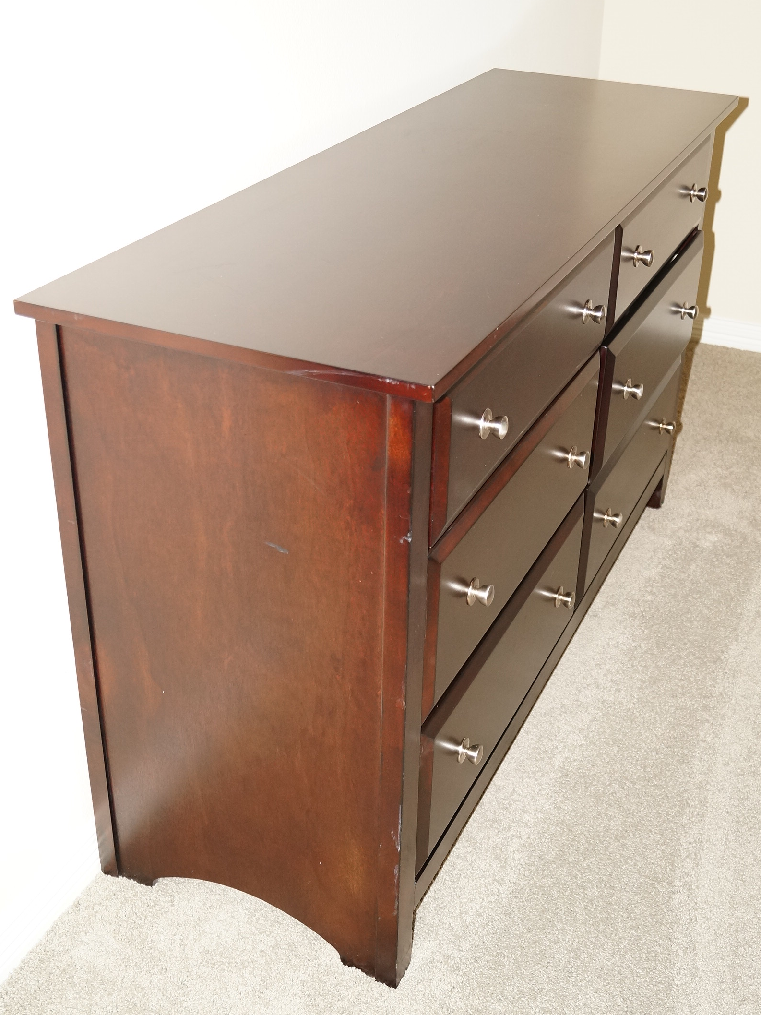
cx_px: 381
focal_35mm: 40
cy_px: 442
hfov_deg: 36.0
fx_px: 1173
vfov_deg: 46.7
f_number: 4
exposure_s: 1/60
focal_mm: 24
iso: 800
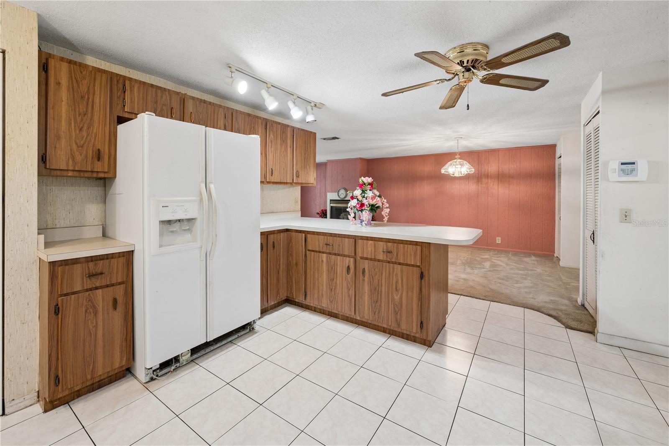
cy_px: 223
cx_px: 334
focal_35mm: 14
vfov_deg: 81.2
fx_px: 260
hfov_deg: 104.2
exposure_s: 1/20
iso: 400
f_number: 8
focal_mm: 14
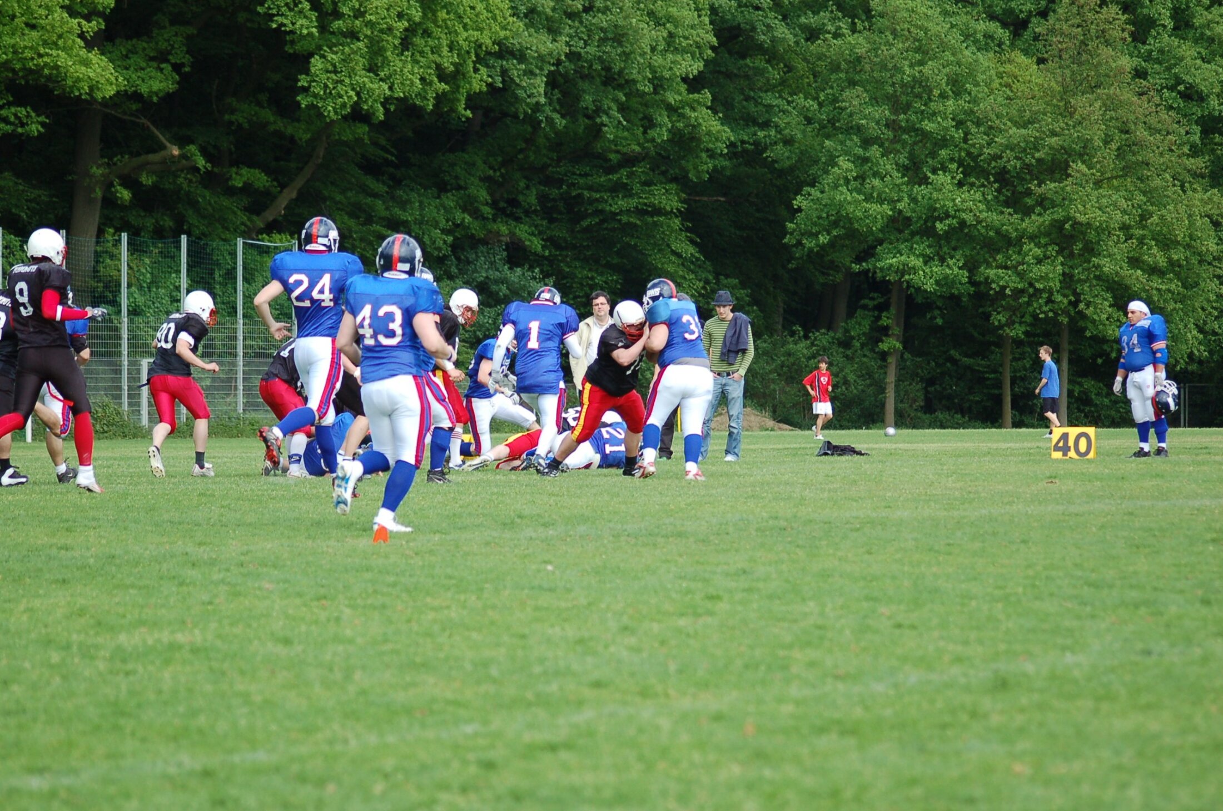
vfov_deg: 8.3
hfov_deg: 12.5
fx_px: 5595
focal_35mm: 165
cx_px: 612
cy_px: 406
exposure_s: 1/1000
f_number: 4.2
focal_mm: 110
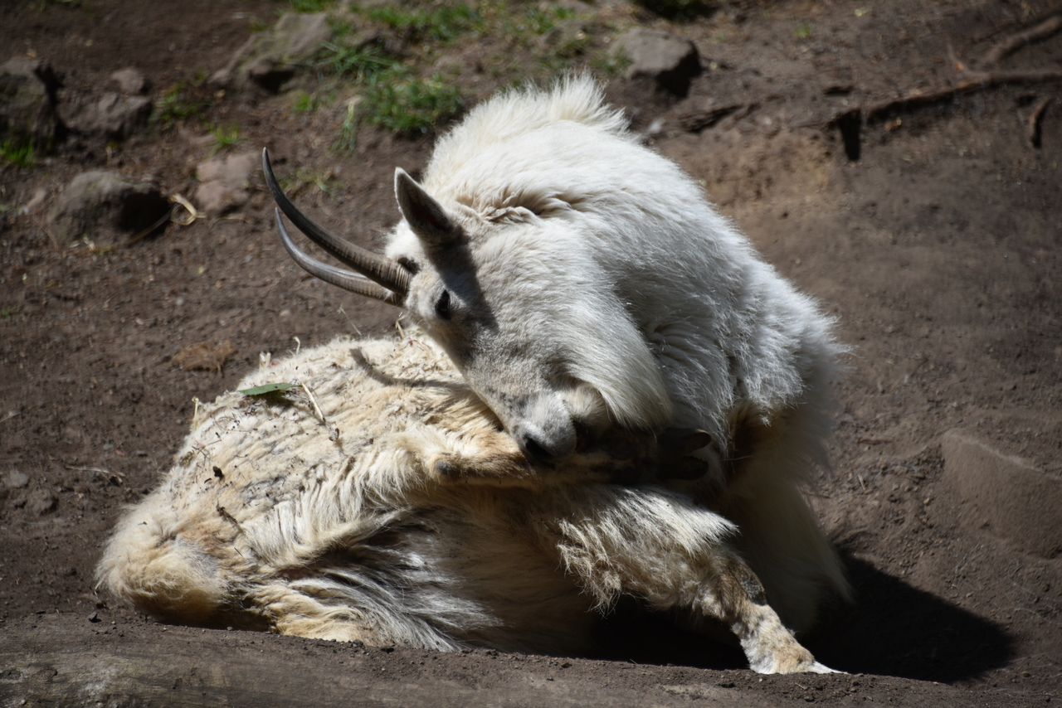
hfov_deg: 6.9
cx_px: 531
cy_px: 354
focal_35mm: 300
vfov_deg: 4.6
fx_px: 8851
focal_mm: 300
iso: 100
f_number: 6.3
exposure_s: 1/640
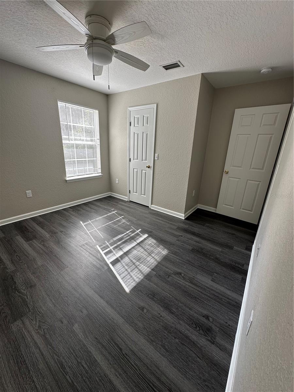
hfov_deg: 85.7
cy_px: 196
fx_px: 159
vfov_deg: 102.1
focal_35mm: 14
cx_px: 147
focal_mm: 2.22
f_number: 2.2
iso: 40
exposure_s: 1/121
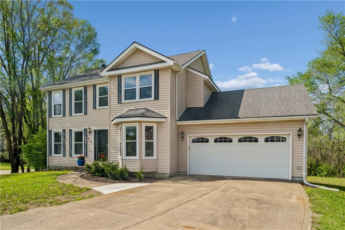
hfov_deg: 80.4
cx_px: 172
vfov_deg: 58.8
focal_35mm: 21
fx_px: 204
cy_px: 115
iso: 100
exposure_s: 1/30
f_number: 22
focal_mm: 21.3
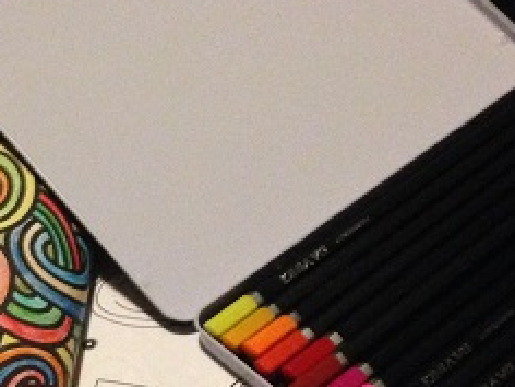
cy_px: 394
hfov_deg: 23.2
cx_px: 170
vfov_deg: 17.1
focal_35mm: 84
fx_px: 1250
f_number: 2.4
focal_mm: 4.12
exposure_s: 1/15
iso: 640
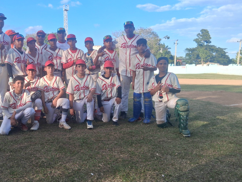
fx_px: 252
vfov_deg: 39.7
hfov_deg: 50.3
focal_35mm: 36
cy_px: 88
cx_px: 77
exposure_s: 1/332
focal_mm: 3.98
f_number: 1.8
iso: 25
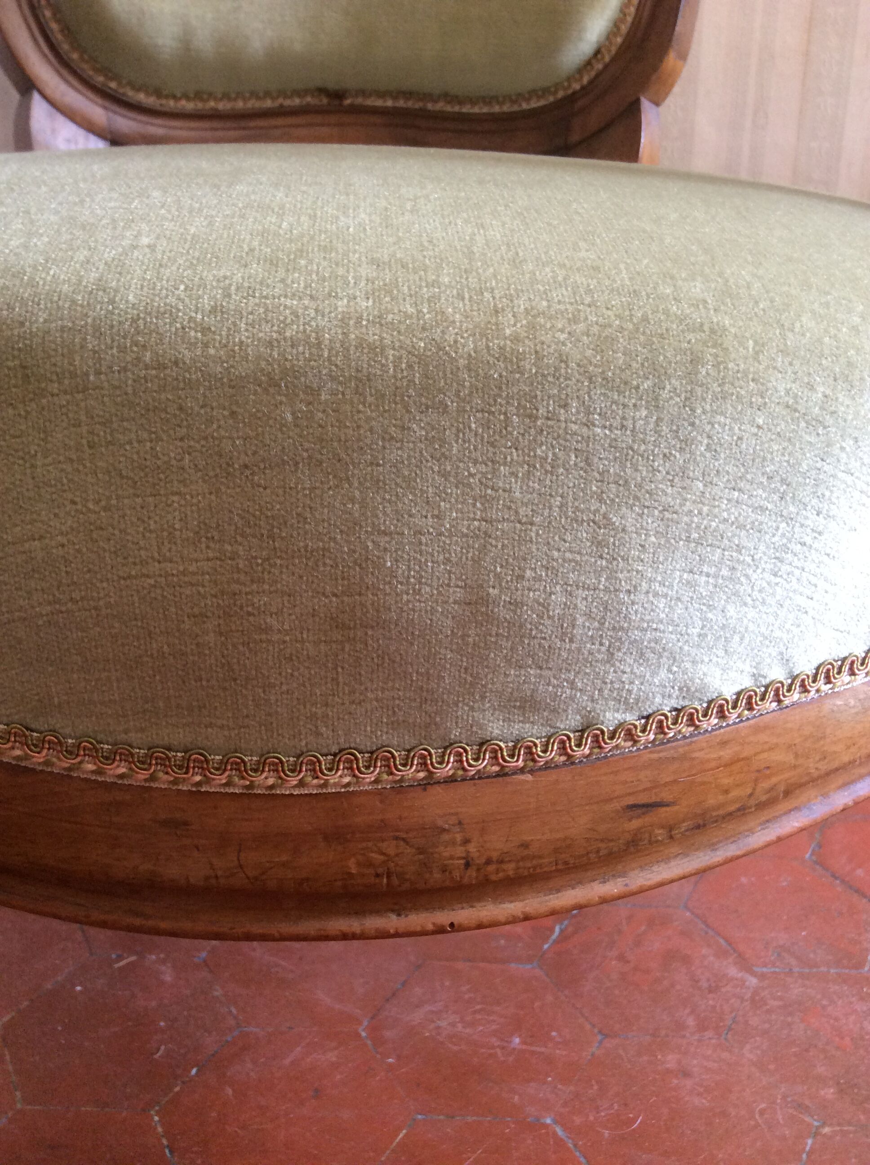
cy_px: 582
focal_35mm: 32
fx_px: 1075
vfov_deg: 56.9
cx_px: 435
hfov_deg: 44.1
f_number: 2.4
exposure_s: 1/25
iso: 125
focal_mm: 3.3
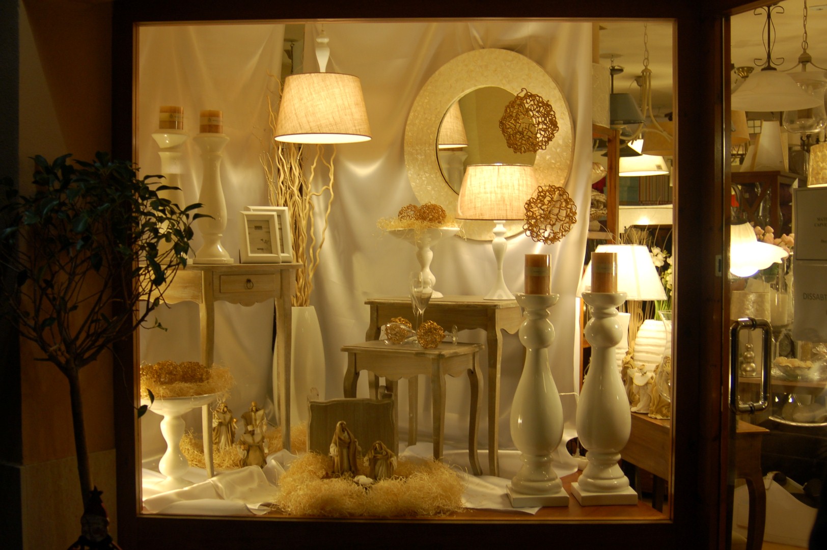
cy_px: 275
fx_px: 964
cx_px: 414
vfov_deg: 31.8
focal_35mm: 42
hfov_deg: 46.4
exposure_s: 1/50
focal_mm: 28
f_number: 3.5
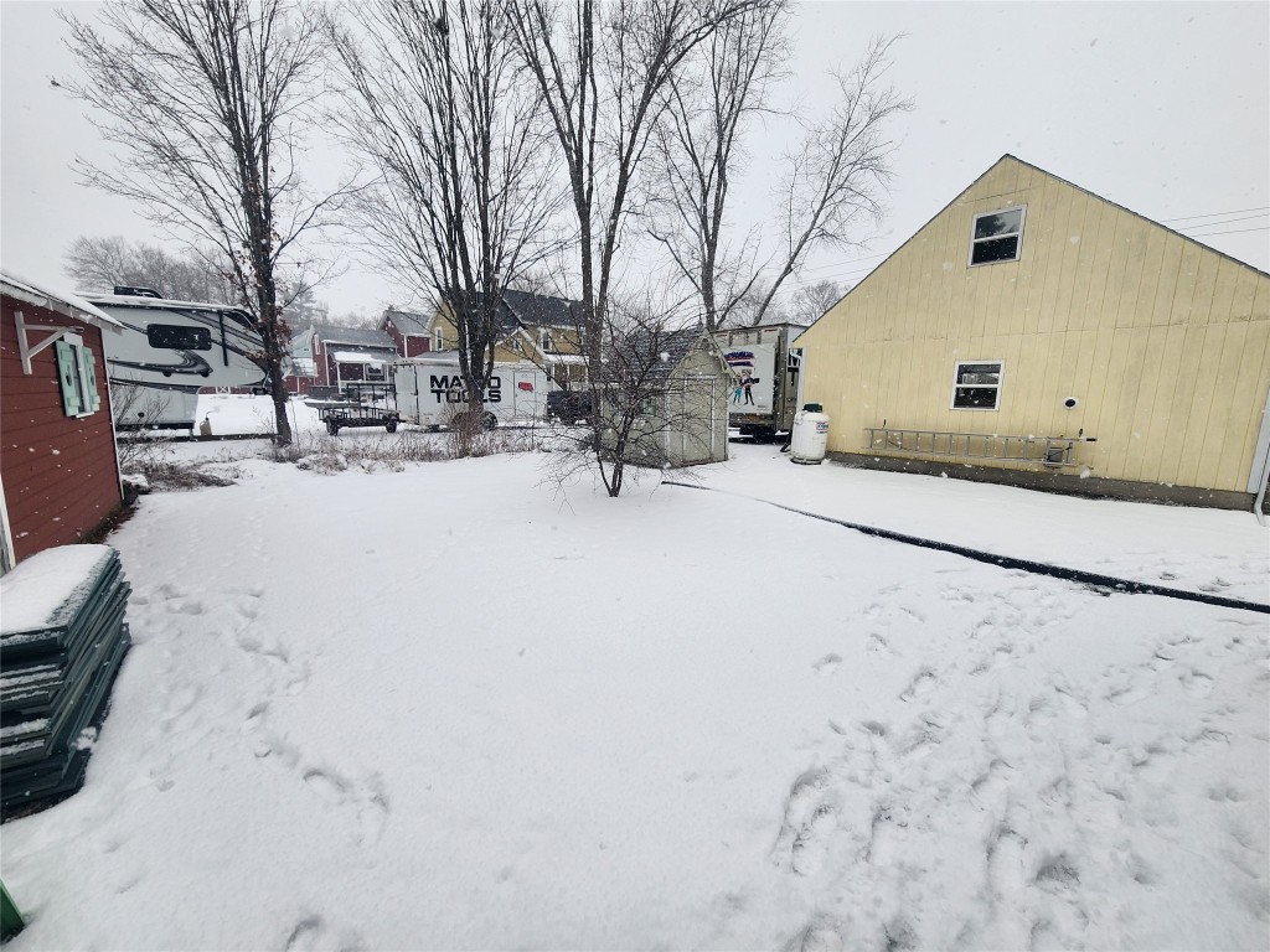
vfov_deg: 89.9
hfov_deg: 106.2
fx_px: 477
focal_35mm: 13
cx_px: 635
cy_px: 476
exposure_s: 1/511
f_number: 2.2
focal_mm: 2.2
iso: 50
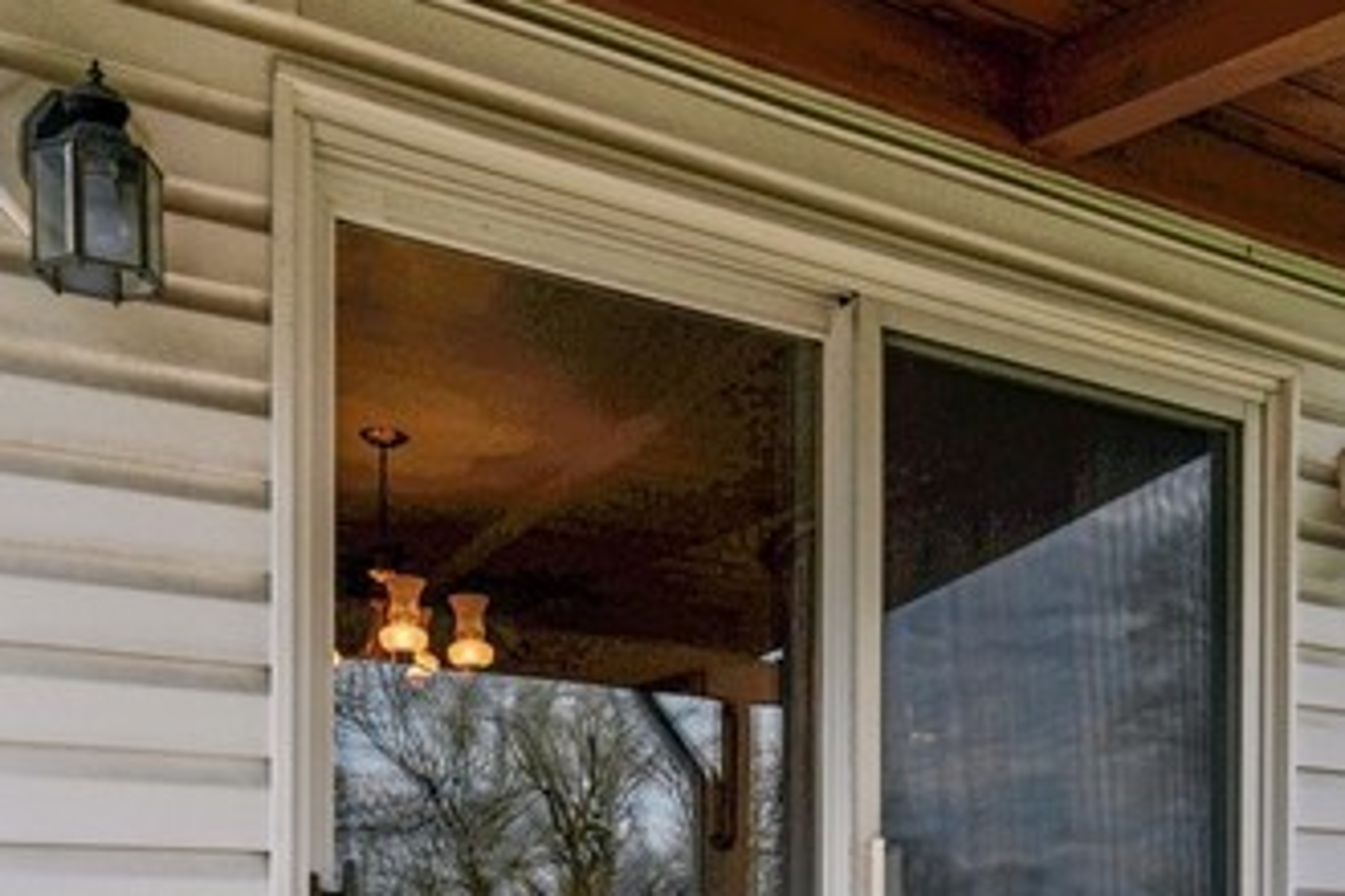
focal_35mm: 46
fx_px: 1718
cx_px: 842
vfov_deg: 26.7
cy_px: 1002
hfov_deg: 42.4
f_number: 11
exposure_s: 1/50
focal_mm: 14
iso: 50
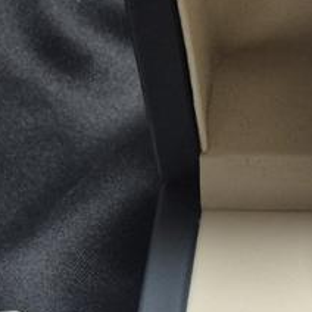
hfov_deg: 13.3
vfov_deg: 13.7
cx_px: 487
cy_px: 390
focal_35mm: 123
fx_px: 1254
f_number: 1.8
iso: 400
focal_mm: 5.4
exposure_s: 1/120
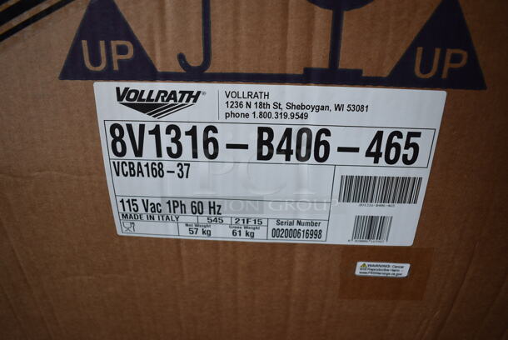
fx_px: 424
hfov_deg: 61.9
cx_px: 254
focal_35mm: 30
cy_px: 170
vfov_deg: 43.7
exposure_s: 1/250
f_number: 4
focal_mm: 20
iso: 400
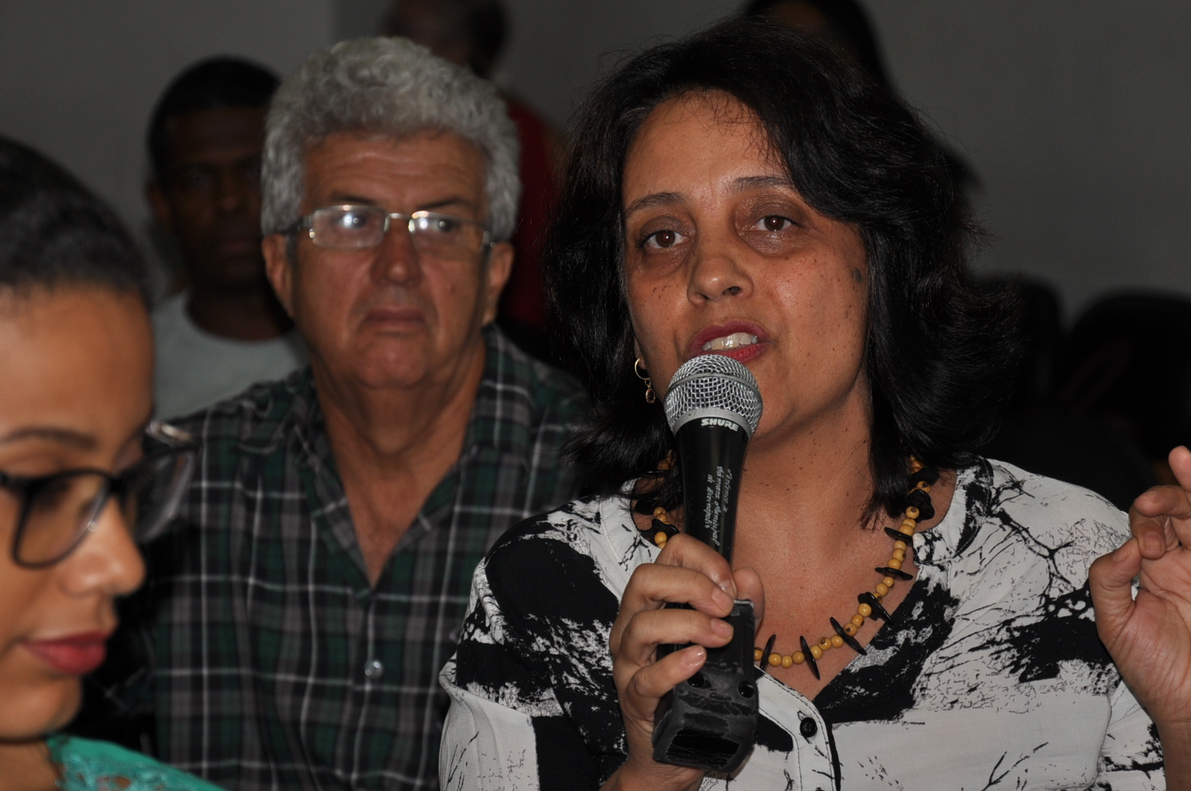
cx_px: 649
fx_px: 6828
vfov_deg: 6.6
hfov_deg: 10.0
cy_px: 317
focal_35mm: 207
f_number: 5.6
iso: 200
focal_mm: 105
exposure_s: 1/60
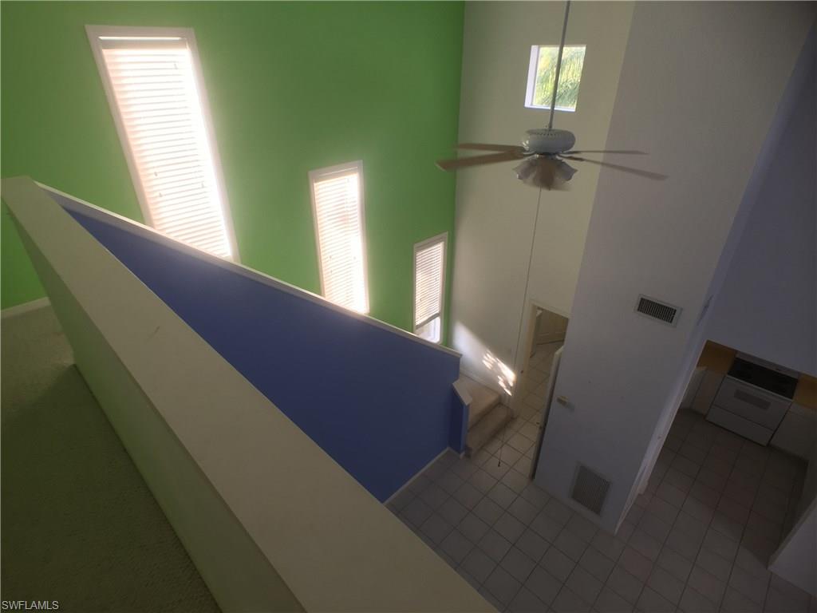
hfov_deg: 61.7
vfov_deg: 48.2
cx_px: 408
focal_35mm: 29
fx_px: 684
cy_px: 306
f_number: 2.2
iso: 32
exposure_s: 1/60
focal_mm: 4.15
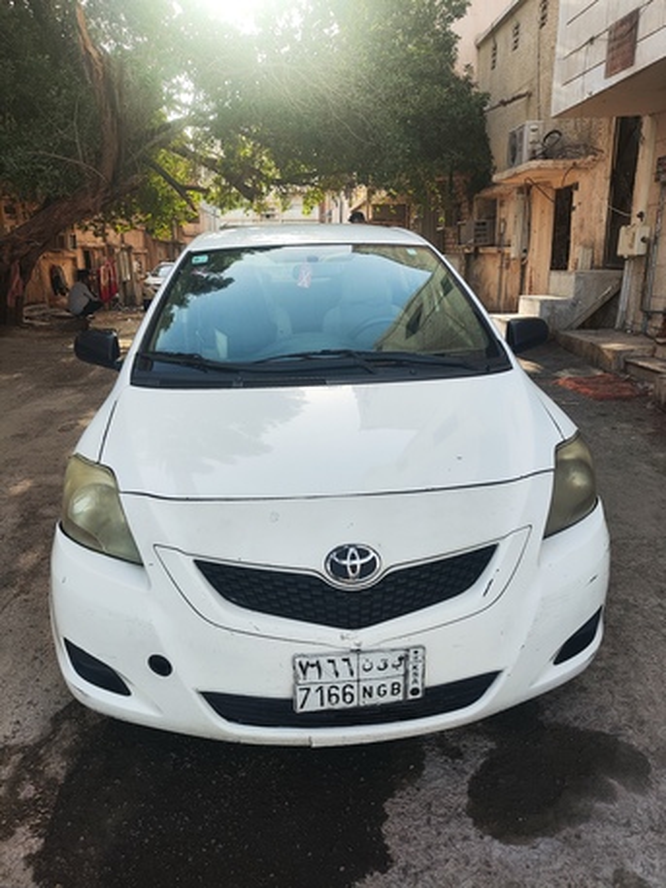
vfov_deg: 71.6
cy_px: 444
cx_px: 333
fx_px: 615
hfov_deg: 56.8
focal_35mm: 24
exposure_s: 1/376
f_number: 1.8
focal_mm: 4.68
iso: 50
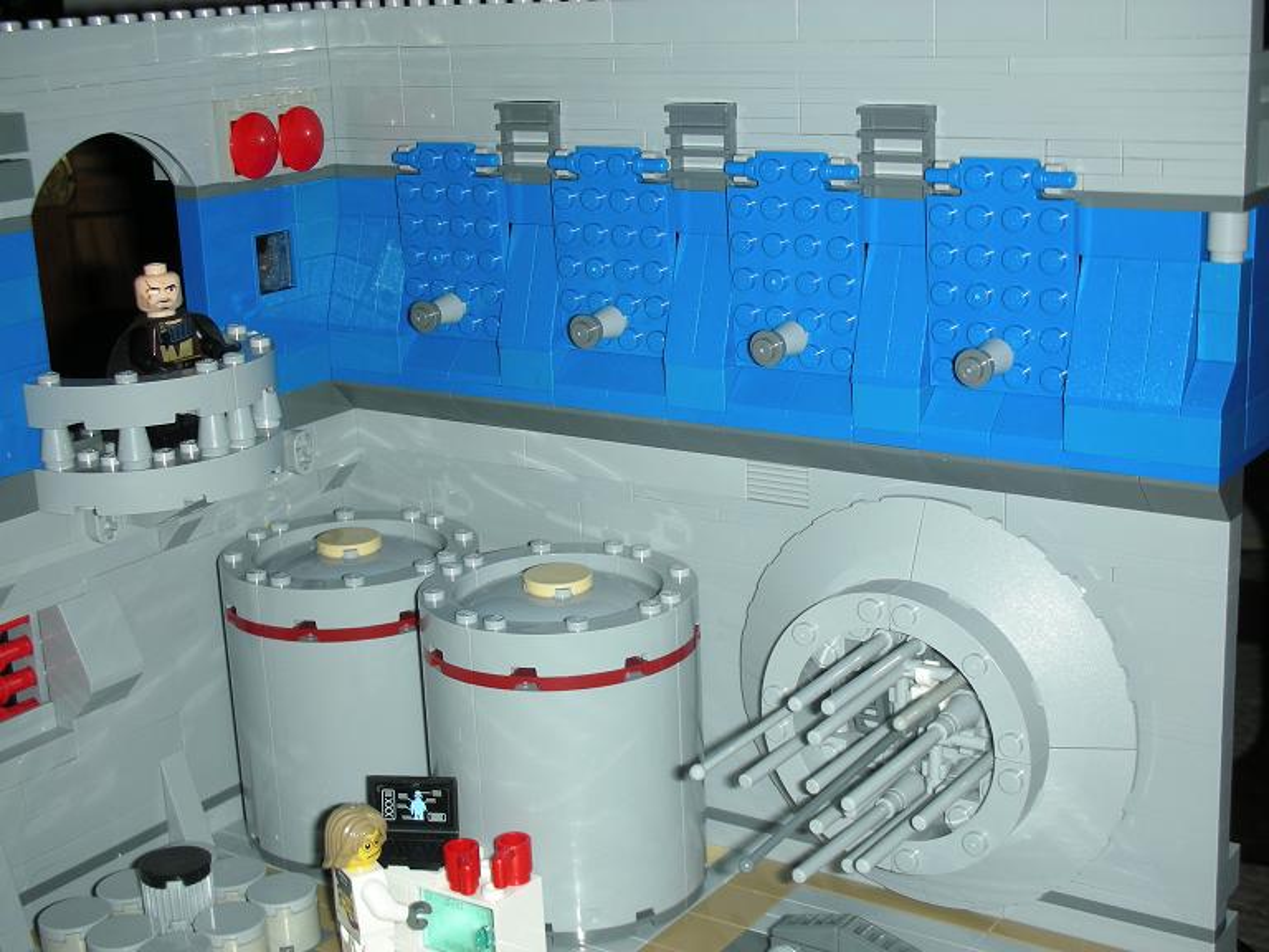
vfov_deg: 27.5
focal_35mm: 53
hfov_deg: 36.2
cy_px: 476
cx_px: 634
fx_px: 1943
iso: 50
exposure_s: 1/60
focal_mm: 8.8
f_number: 3.5
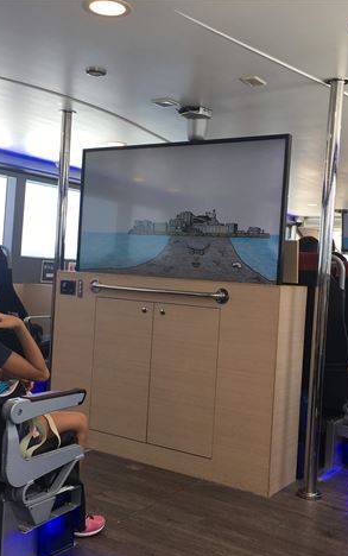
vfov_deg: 47.2
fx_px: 637
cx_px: 156
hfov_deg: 30.6
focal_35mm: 42
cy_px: 283
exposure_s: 1/121
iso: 25
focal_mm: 4.15
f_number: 2.2
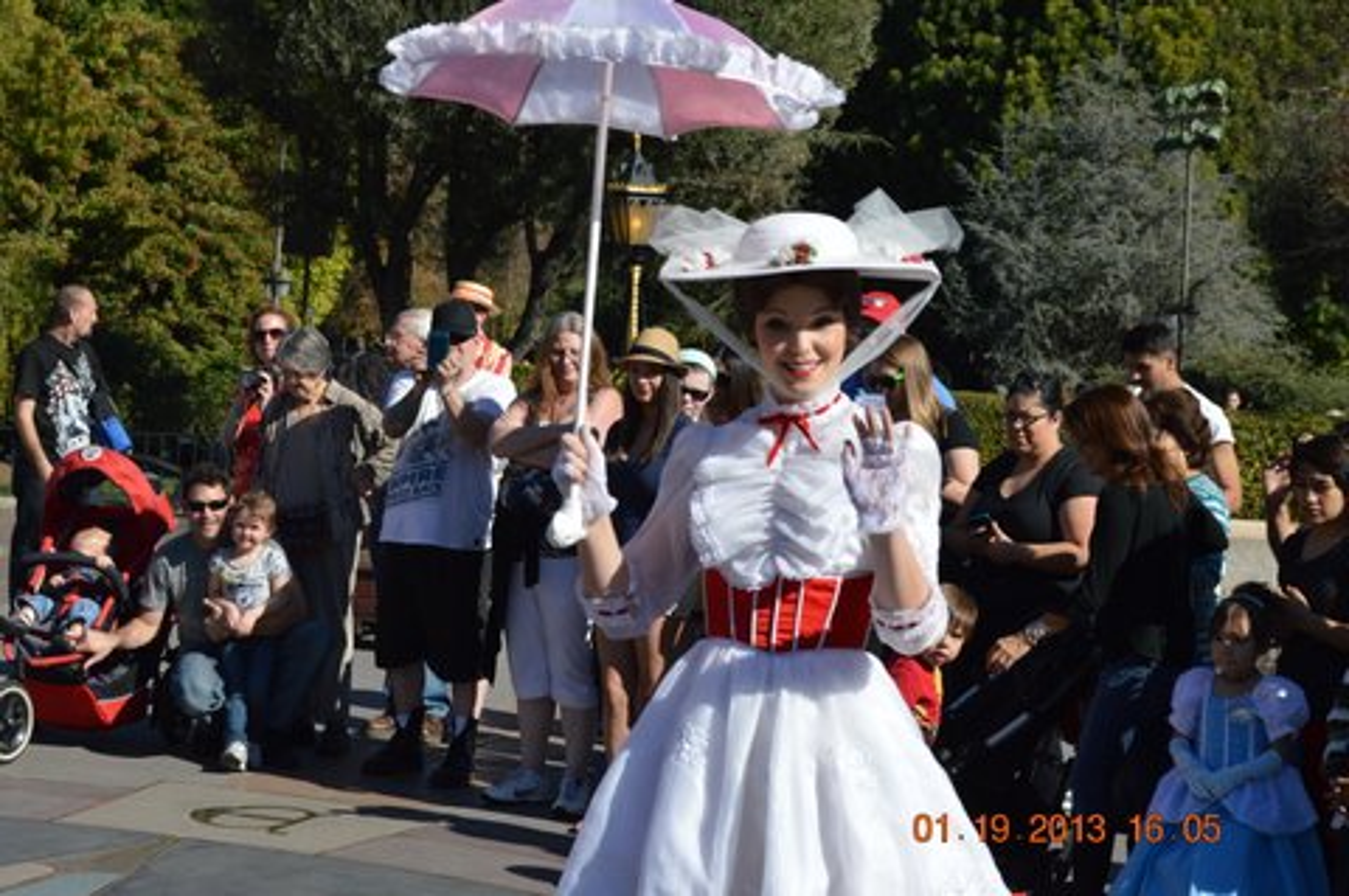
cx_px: 674
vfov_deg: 18.1
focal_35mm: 75
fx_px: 2807
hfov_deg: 27.0
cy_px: 448
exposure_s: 1/320
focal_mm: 50
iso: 100
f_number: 8
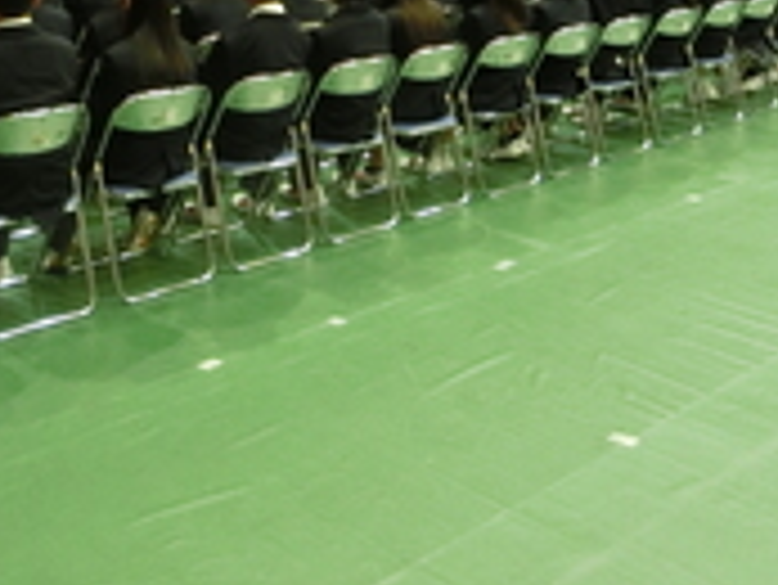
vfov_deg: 26.4
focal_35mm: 52
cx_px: 292
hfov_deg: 36.6
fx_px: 1170
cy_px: -18
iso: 400
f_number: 3.5
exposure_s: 1/15
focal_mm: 4.5
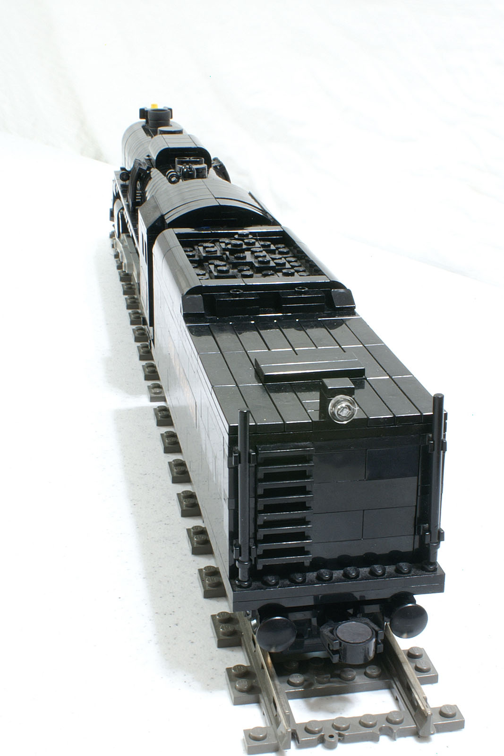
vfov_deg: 49.5
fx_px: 819
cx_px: 252
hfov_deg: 34.2
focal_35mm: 39
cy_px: 378
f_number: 29
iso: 100
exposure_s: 10
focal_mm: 26
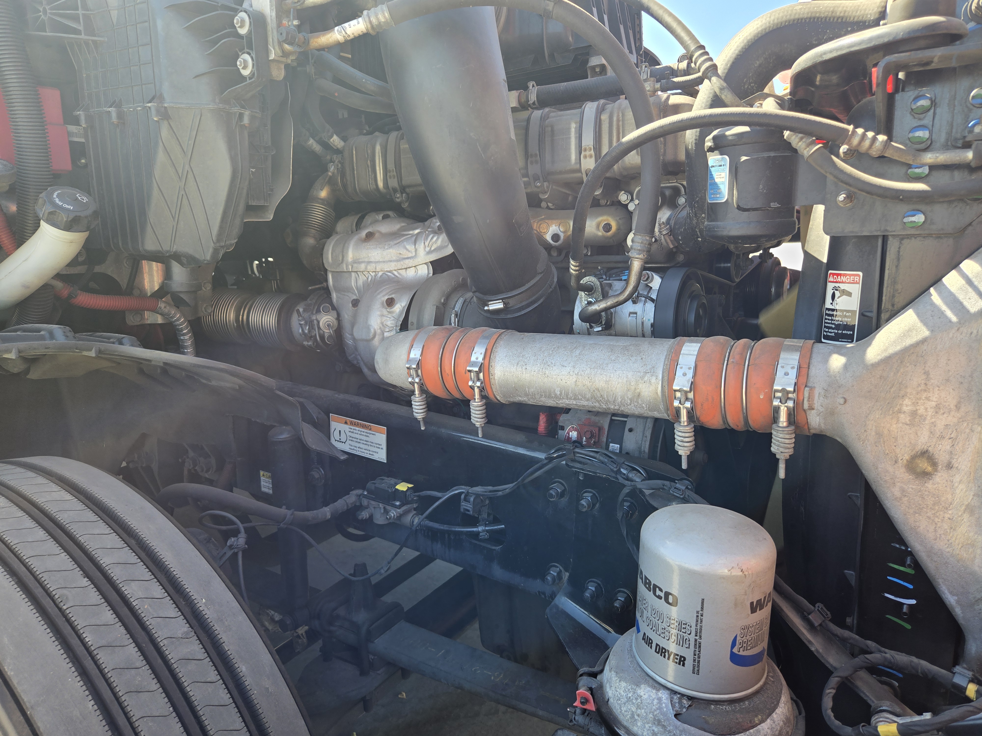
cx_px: 491
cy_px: 368
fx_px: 652
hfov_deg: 73.9
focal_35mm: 23
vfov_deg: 58.9
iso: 25
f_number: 1.8
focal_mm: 5.4
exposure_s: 1/185
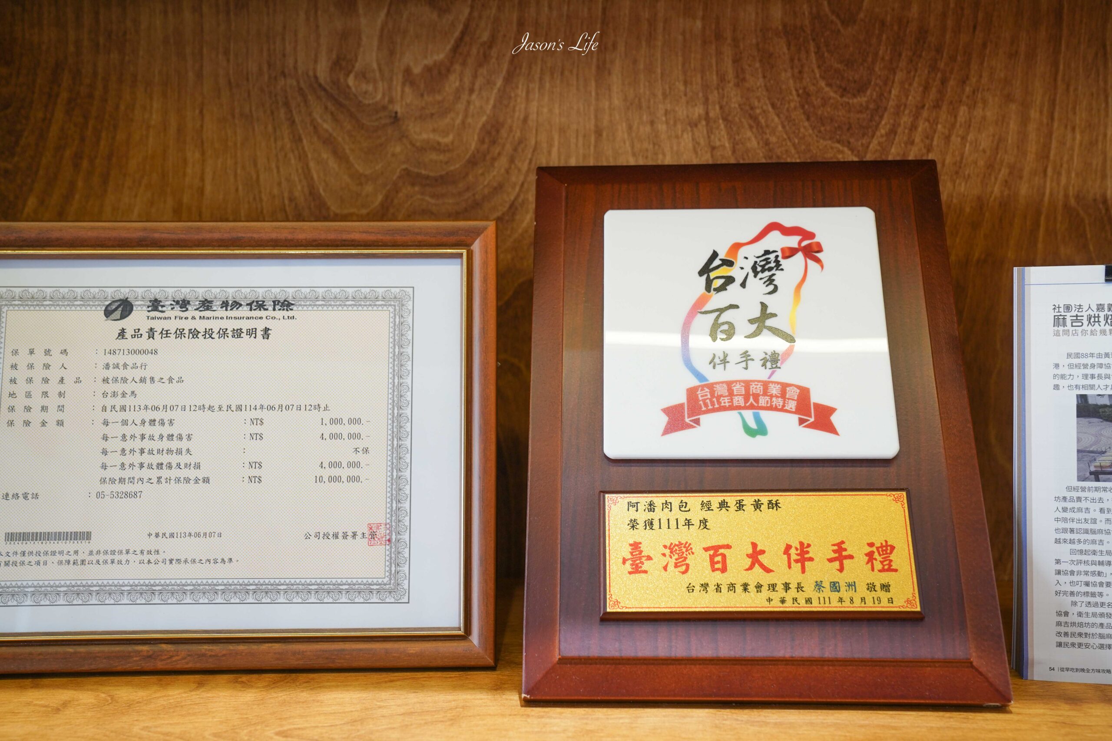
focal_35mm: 41
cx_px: 556
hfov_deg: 47.4
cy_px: 370
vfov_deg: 32.6
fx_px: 1266
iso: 400
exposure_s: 1/50
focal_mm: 41
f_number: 5
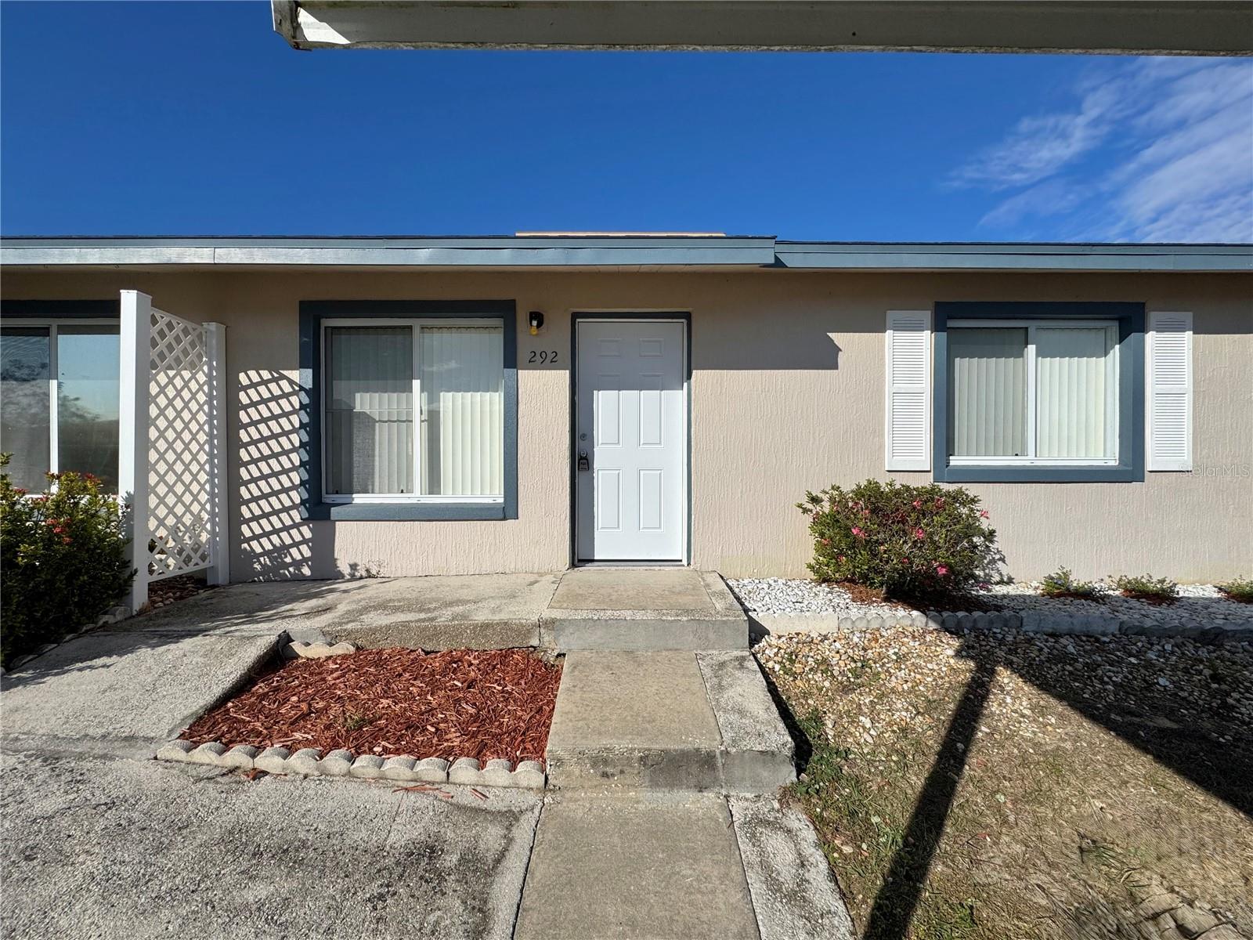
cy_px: 470
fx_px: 507
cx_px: 626
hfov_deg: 102.1
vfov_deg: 85.7
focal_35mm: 14
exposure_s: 1/3906
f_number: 2.2
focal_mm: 2.22
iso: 32
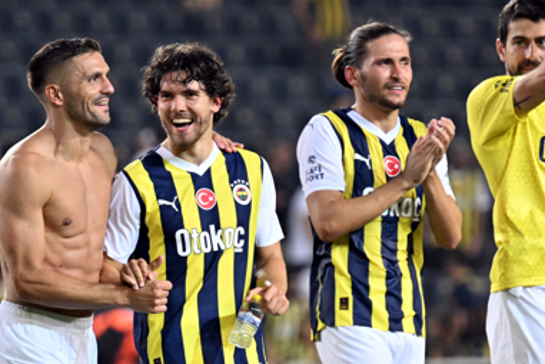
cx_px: 229
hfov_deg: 2.5
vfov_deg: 1.6
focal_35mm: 840
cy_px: 310
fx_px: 12716
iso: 4000
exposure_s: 1/1000
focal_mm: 400
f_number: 5.6
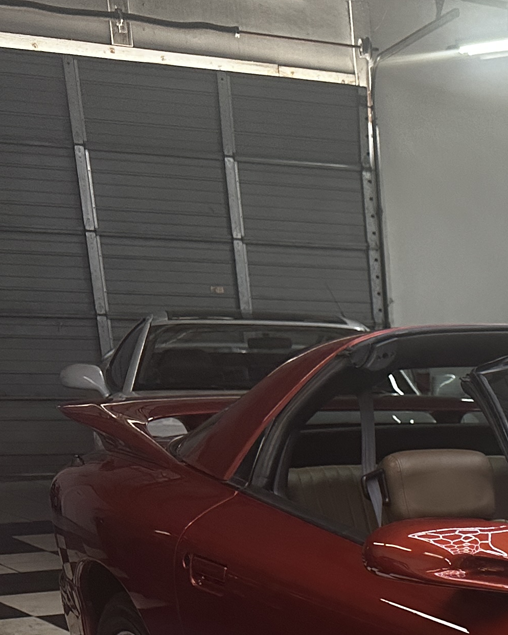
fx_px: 1429
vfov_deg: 23.0
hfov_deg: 16.2
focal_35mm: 76
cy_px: 766
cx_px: 979
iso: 160
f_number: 1.78
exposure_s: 1/120
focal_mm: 6.86
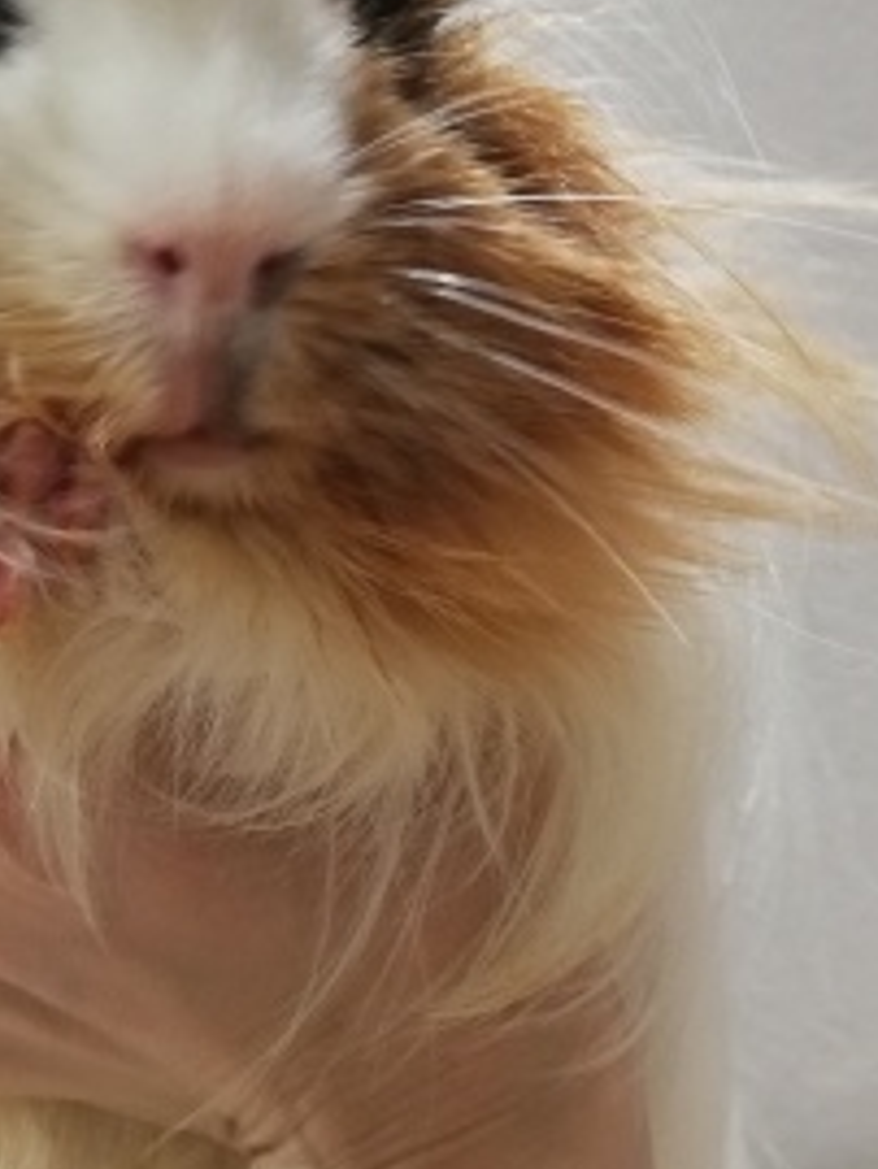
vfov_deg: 33.2
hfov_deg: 24.4
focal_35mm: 58
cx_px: 65
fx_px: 1960
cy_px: 626
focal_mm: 3.81
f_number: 2.2
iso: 200
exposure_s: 1/33.3
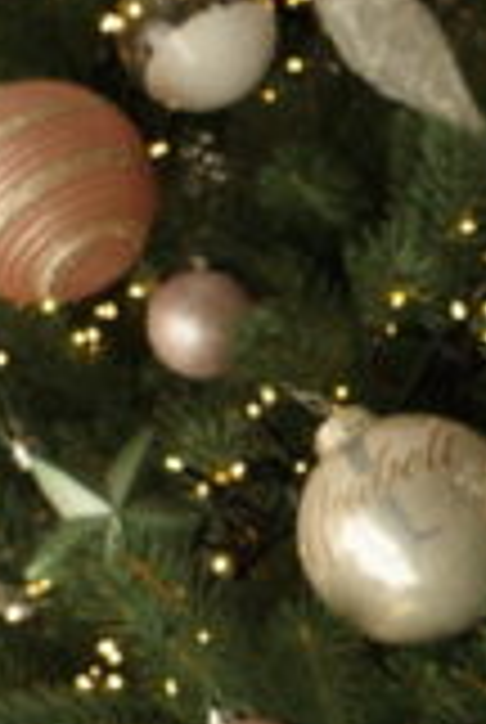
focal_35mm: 200
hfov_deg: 6.7
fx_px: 4032
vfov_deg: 10.2
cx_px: 981
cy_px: 544
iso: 500
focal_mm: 18.3
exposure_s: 1/200
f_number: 4
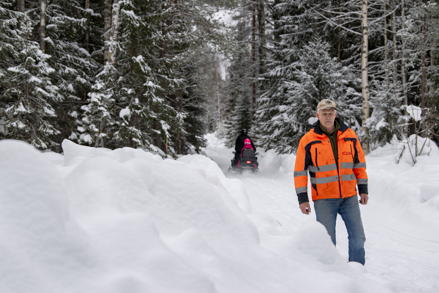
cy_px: 146
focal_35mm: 102
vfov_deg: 13.4
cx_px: 220
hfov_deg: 20.0
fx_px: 1244
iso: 500
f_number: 6.3
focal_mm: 102
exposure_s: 1/400
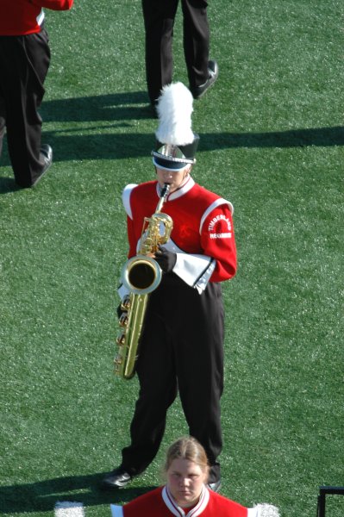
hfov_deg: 2.3
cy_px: 258
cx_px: 172
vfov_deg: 3.4
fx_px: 8614
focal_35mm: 600
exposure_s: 1/320
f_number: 5.6
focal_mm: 400
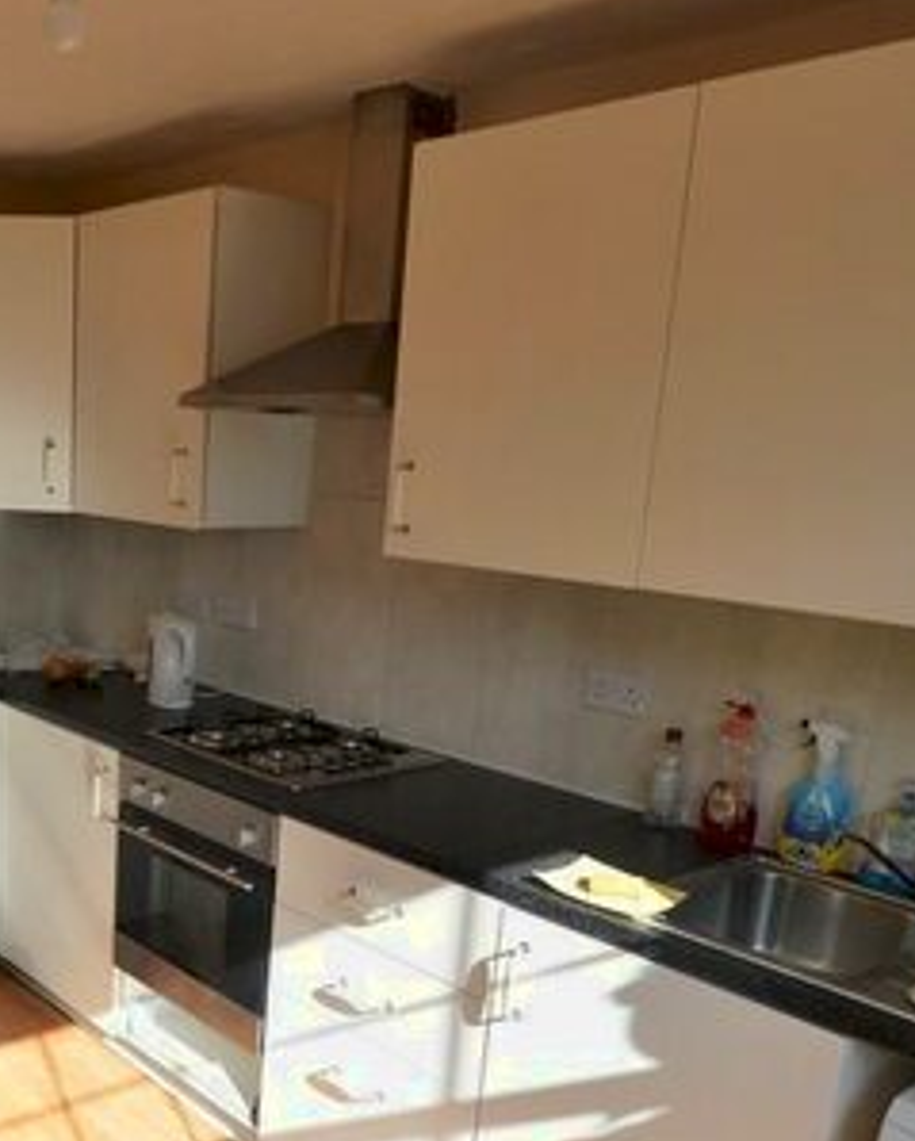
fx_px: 1115
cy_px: 785
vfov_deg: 52.8
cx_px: 157
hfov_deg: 42.2
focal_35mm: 33
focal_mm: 10
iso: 110
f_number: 5.6
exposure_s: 1/125
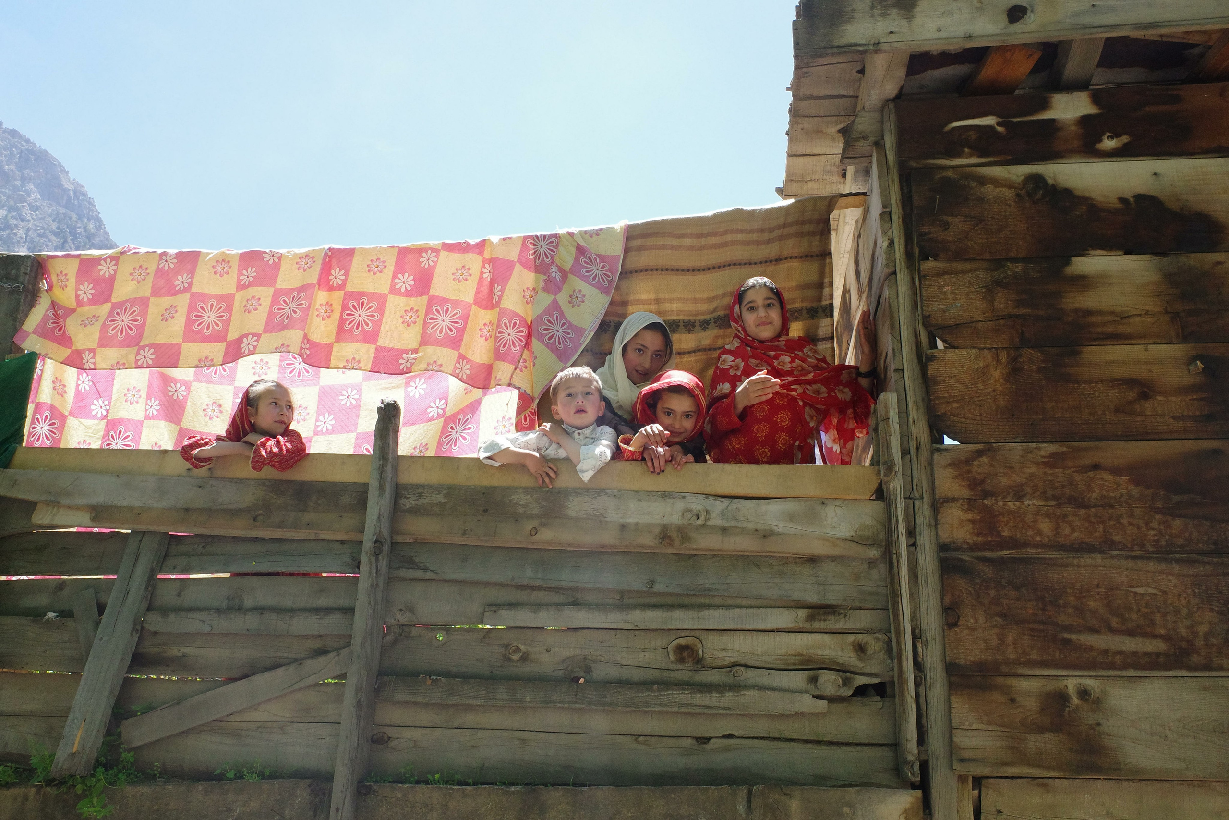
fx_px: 1195
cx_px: 614
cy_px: 410
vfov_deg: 37.9
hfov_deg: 54.4
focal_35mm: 35
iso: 1250
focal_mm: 18.3
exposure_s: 1/800
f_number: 7.1
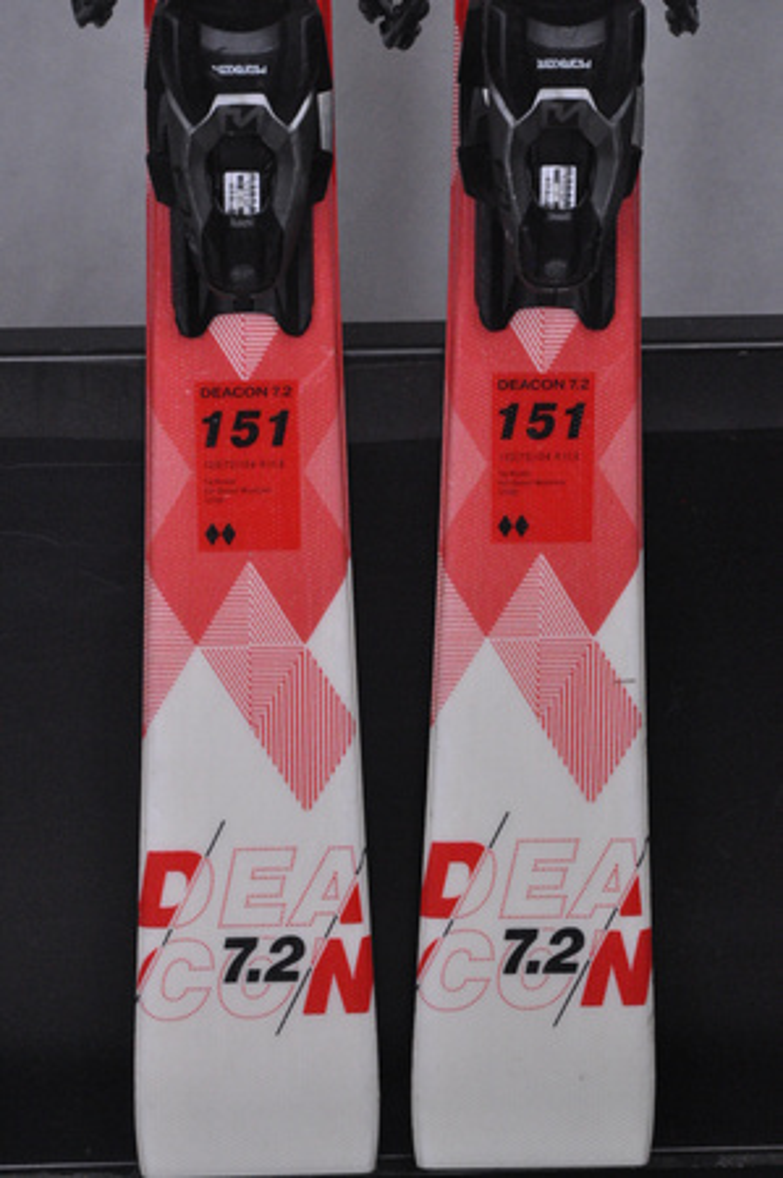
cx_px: 392
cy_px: 589
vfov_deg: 15.2
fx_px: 4414
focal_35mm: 135
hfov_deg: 10.1
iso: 3200
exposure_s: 1/125
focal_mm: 90
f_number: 9.5
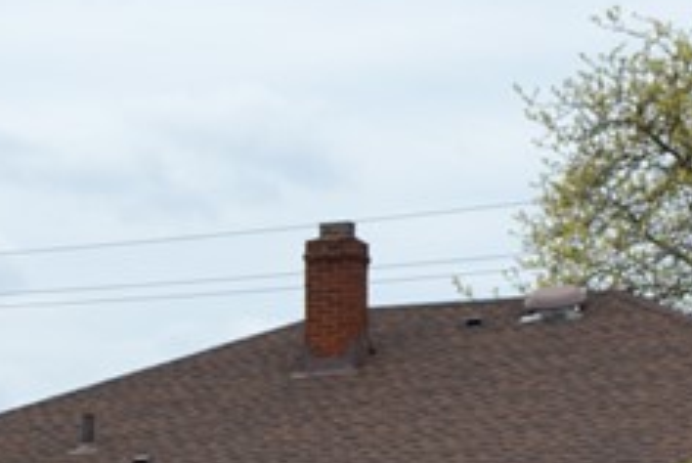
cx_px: -255
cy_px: 692
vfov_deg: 10.7
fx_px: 2386
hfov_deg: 15.5
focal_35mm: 124
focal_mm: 18
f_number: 7.1
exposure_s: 1/200
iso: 100
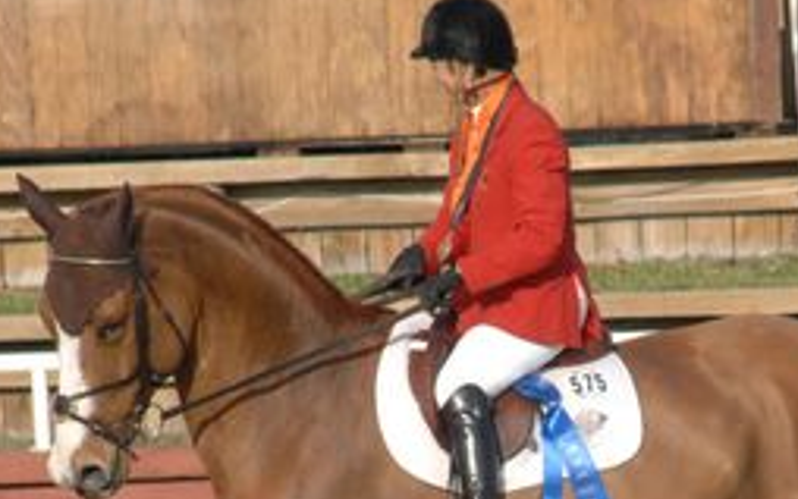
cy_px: 488
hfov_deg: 2.7
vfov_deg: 1.7
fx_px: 16710
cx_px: 487
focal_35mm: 768
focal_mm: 200
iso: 400
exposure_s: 1/400
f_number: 11
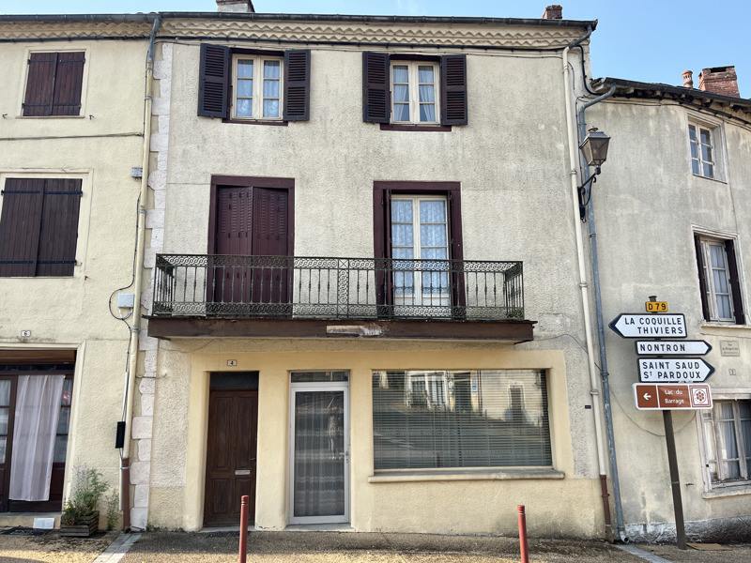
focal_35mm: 26
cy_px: 282
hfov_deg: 67.3
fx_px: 564
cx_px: 376
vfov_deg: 53.1
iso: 50
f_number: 1.6
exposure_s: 1/1252
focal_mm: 5.1
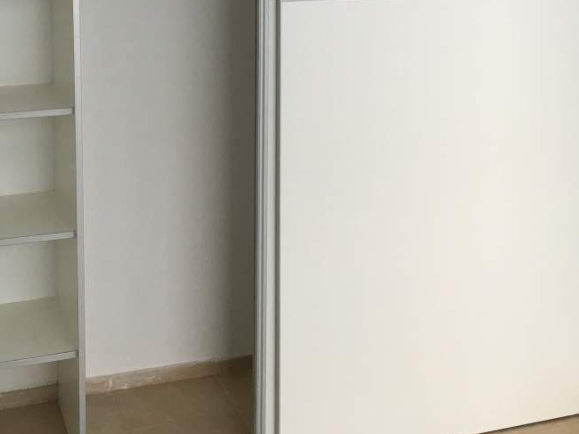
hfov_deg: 35.2
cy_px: 8
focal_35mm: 54
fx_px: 903
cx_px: 188
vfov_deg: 25.8
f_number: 2.2
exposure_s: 1/33
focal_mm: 4.15
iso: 40
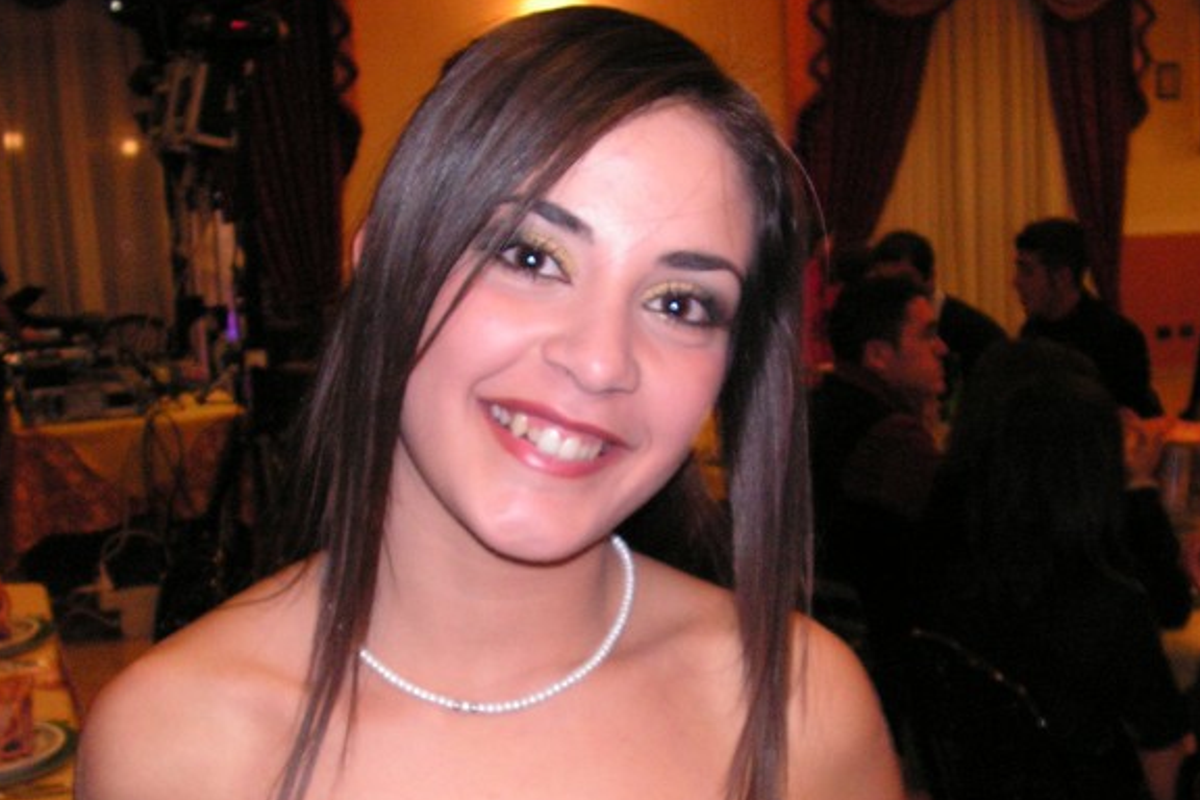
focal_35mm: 52
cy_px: 525
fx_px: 1733
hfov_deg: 38.2
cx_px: 567
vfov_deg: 25.9
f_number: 3.2
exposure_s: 1/40
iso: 200
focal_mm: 6
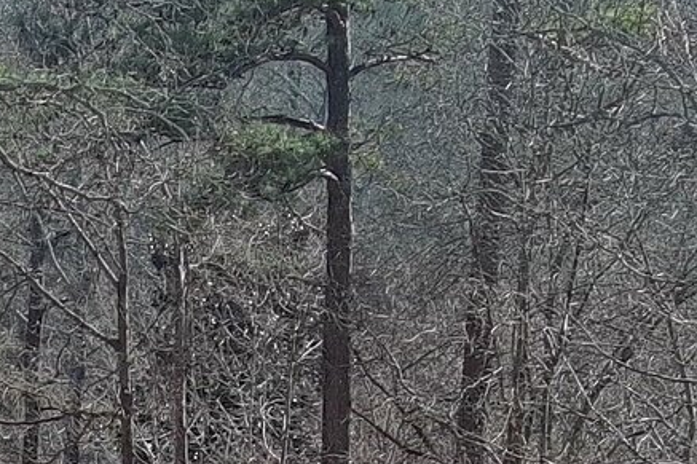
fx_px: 3948
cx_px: -397
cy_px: 1188
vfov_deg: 6.4
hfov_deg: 9.7
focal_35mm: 204
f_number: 2.8
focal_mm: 10.57
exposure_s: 1/25.1
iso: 161
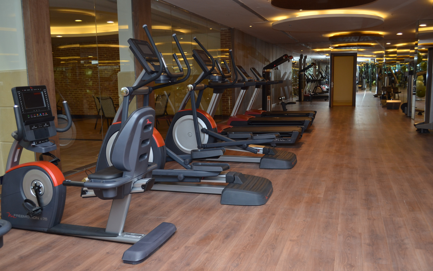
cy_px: 141
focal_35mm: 34
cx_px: 217
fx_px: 401
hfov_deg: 56.7
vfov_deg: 37.3
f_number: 4
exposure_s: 1/125
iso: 320
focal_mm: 22
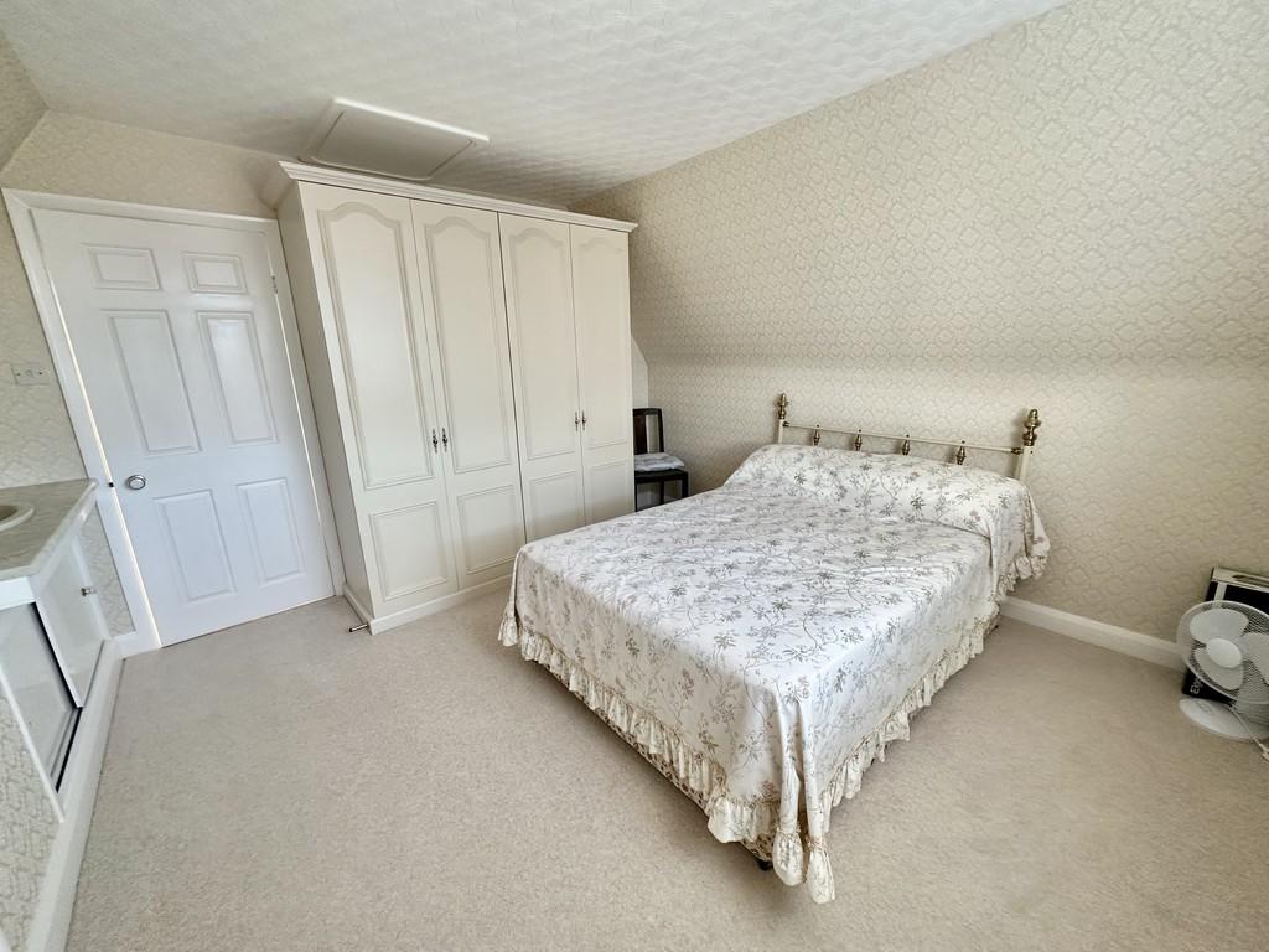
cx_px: 634
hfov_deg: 102.1
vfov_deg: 85.7
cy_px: 476
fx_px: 513
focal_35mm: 14
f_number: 2.2
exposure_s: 1/99
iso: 125
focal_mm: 2.22
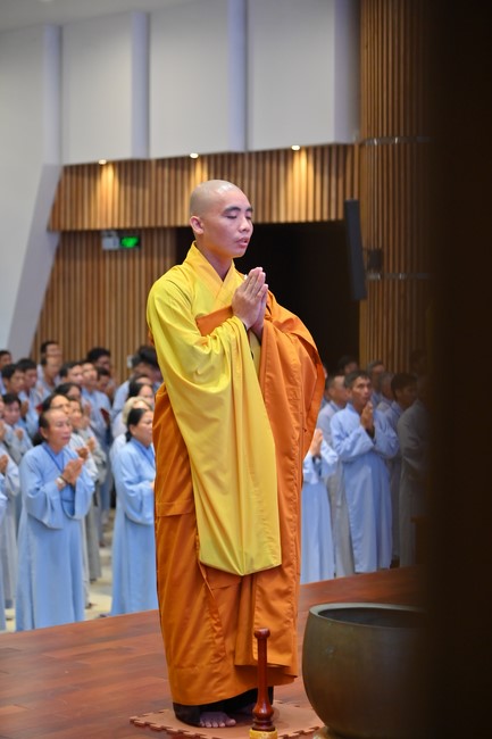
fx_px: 1743
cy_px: 370
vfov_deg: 23.9
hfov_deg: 16.1
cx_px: 246
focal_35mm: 85
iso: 1250
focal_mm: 85
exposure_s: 1/125
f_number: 4.5
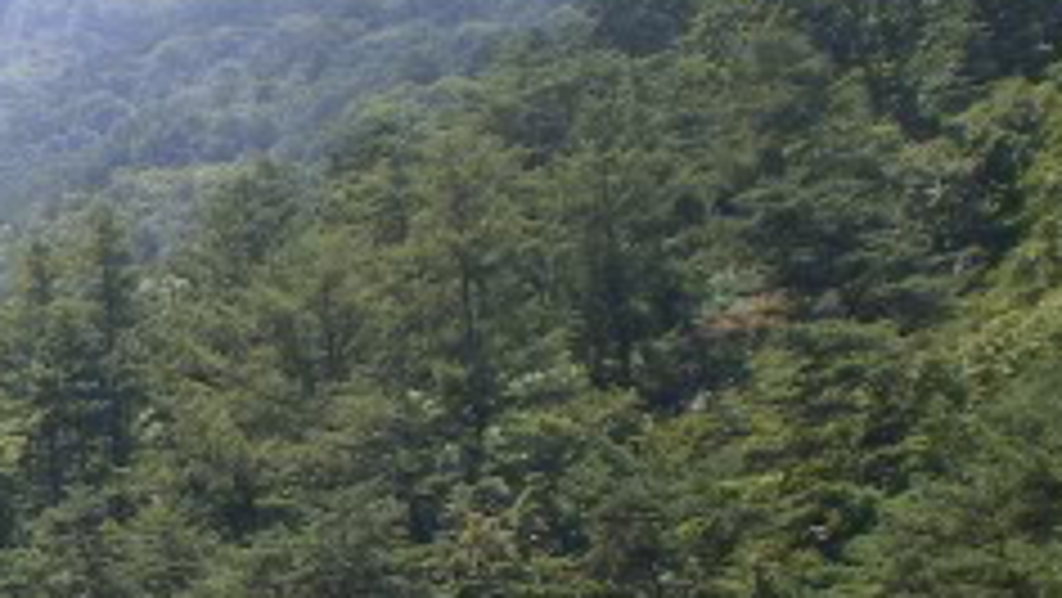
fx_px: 3747
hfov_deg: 15.1
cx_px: -472
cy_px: 526
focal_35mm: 133
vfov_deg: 9.1
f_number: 4.6
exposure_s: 1/200
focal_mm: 6.3
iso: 50
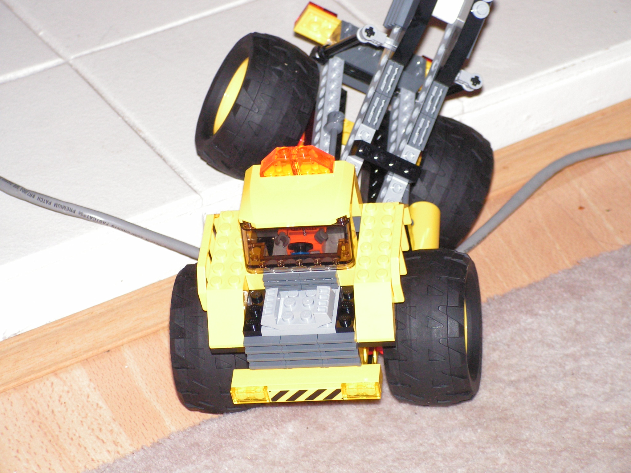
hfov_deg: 17.4
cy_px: 236
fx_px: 2060
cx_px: 316
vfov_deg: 13.1
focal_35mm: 113
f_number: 3.4
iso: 200
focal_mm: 18.9
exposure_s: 1/100
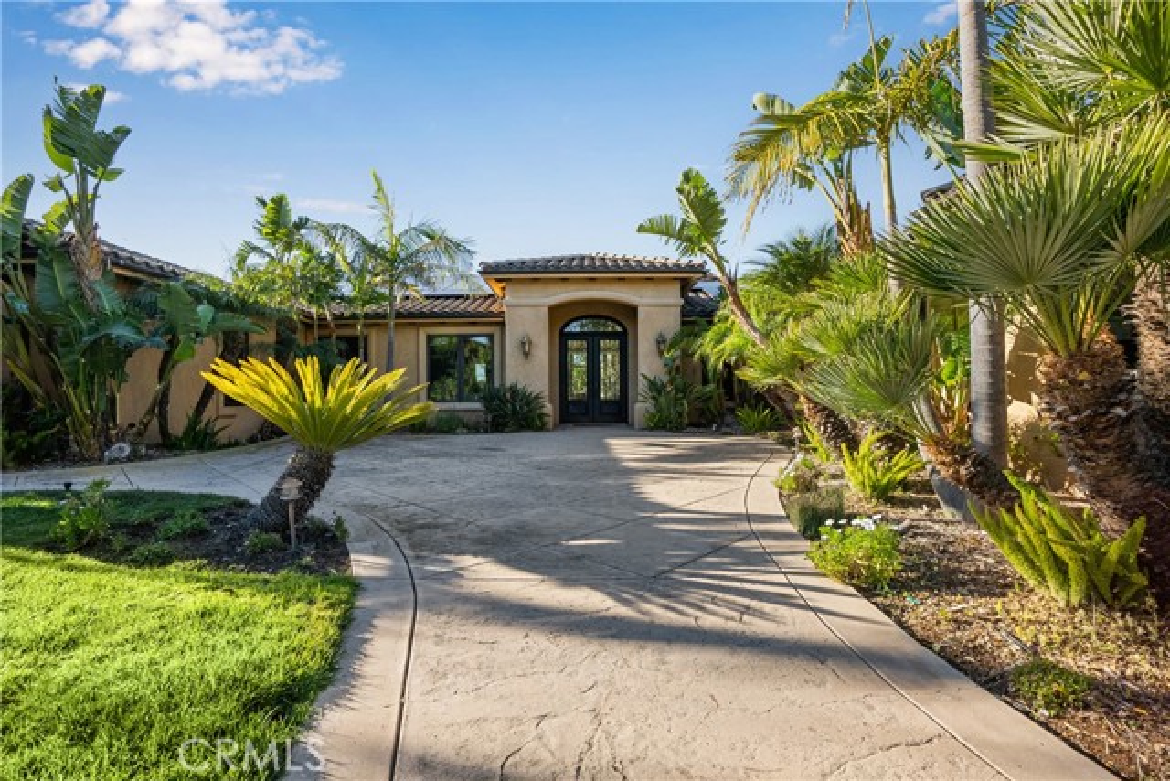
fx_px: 520
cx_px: 585
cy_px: 390
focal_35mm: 16
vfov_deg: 73.8
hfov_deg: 96.7
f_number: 9
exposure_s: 1/125
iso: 100
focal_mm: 16
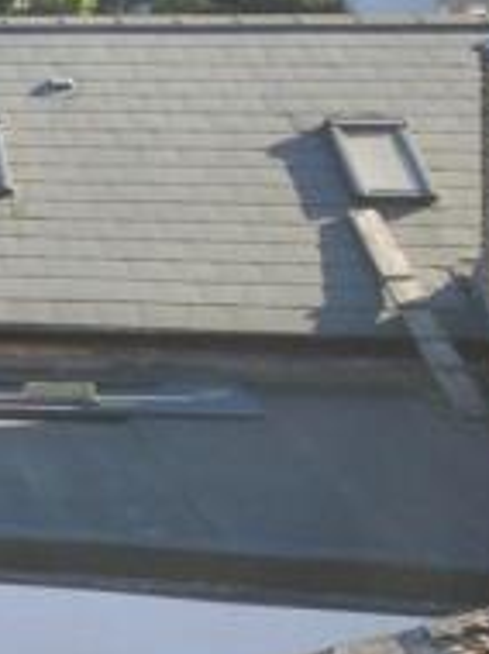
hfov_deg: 9.6
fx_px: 2201
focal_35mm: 117
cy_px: 38
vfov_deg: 16.6
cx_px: -1002
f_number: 7.1
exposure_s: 1/200
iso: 200
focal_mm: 15
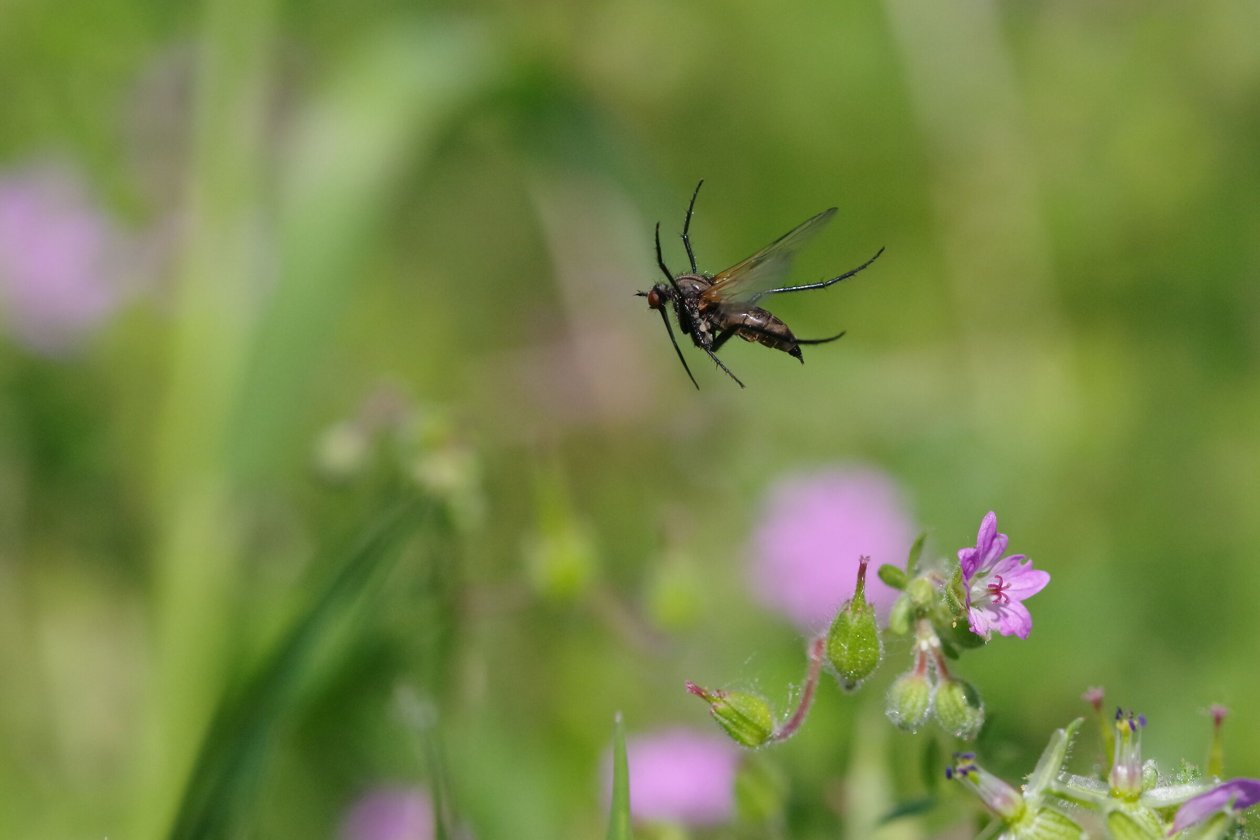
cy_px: 420
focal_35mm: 200
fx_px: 6999
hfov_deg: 10.3
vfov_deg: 6.9
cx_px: 630
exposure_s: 1/4000
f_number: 8
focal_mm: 200
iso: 1250
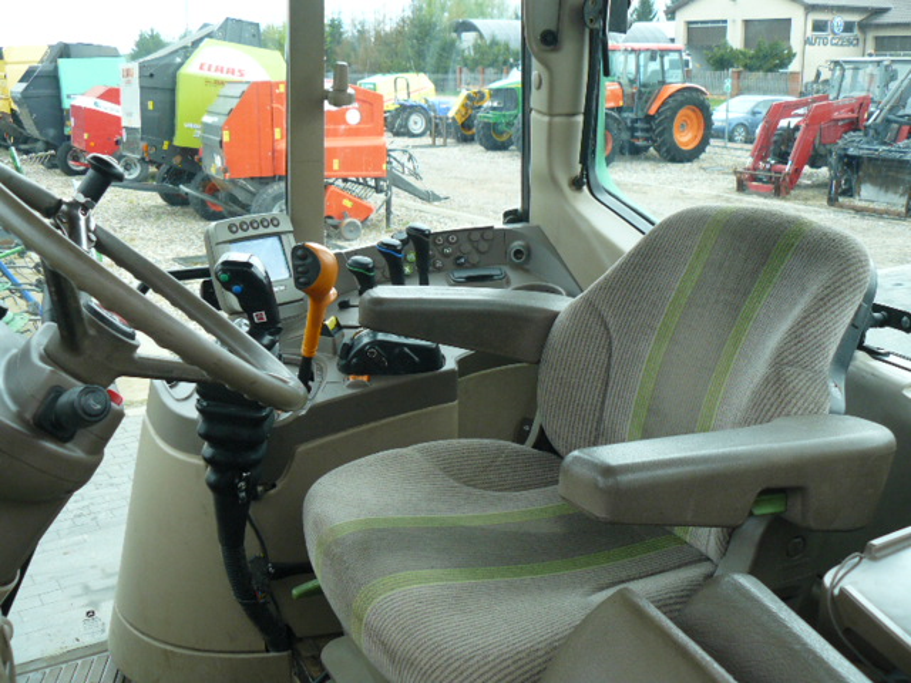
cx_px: 456
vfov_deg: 39.7
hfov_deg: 51.4
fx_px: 947
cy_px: 342
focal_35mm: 36
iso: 100
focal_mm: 6
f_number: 2.8
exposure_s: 1/80
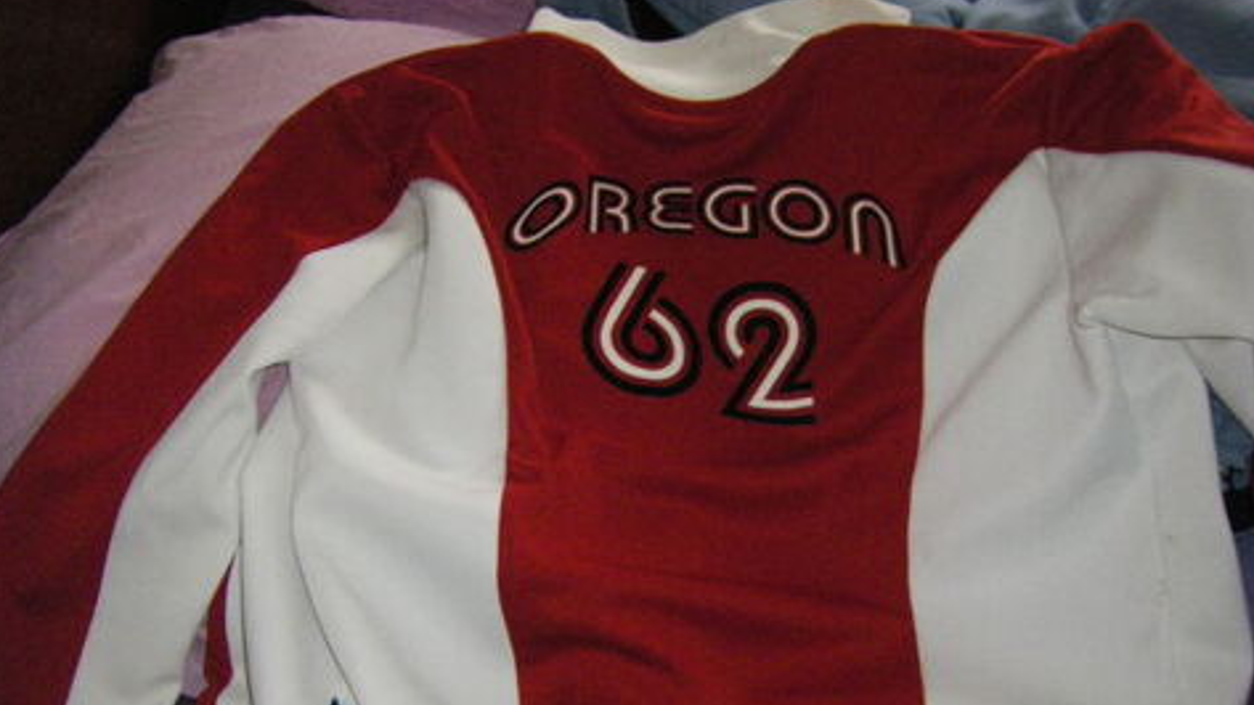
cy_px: 461
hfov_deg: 48.4
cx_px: 620
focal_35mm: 42
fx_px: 1396
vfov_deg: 28.2
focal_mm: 6.3
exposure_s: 1/50
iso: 800
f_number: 3.5
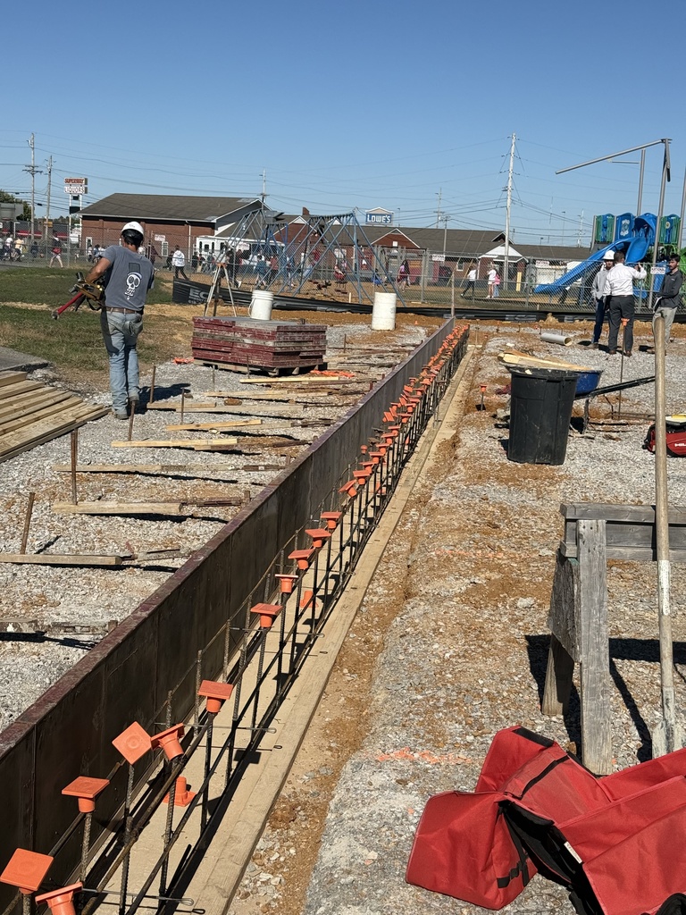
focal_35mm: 48
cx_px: 343
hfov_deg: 30.3
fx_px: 1268
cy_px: 458
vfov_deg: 39.7
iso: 64
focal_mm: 6.76
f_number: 1.78
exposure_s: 1/8772
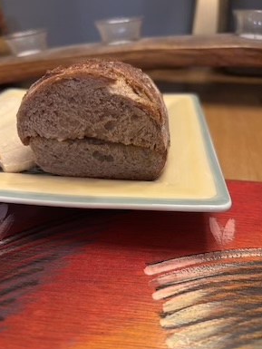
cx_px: 129
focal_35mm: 27
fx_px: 272
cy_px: 180
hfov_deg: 51.4
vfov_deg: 65.3
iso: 500
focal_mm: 5.96
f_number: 1.6
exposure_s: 1/30
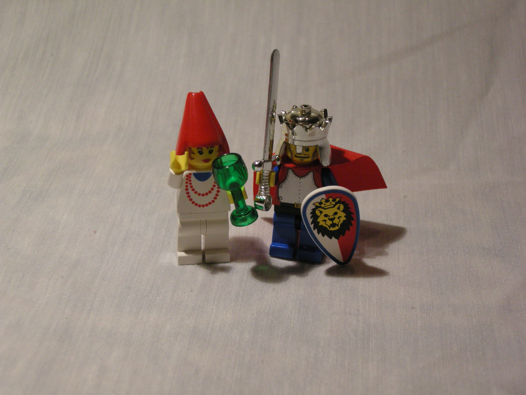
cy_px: 198
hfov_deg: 26.0
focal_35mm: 75
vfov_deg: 19.6
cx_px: 263
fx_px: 1140
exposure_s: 1/65
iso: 283
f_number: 3.9
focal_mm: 15.7
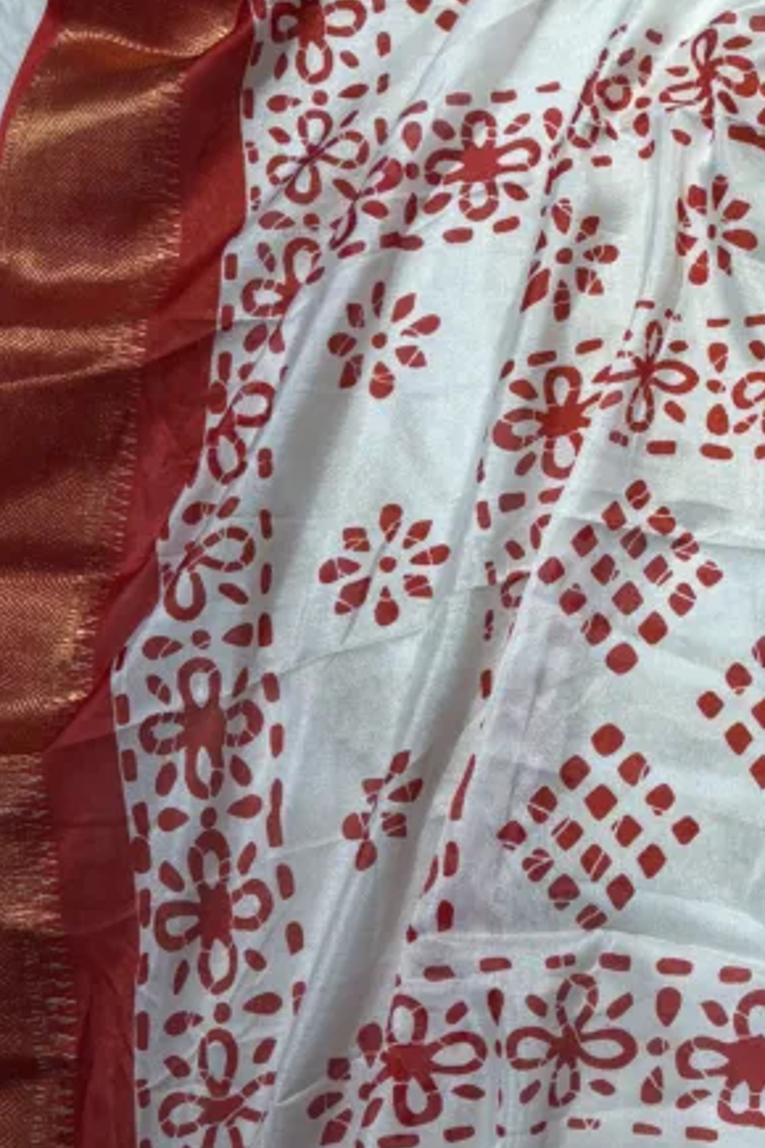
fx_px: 1785
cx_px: 786
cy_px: 400
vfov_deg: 35.4
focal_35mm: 56
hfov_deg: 23.1
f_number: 1.6
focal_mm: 5.96
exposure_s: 1/228
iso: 40
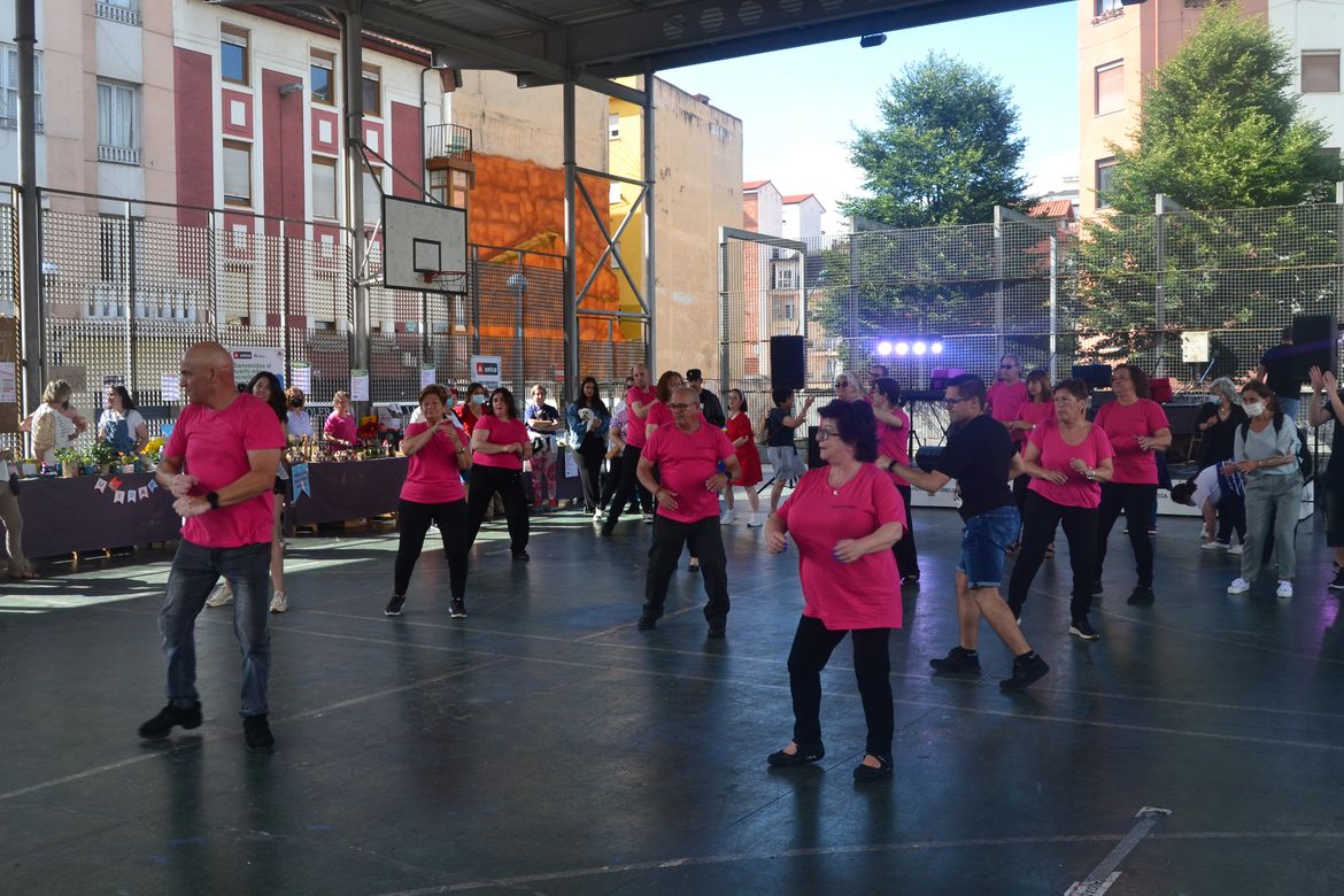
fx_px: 1288
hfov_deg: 55.1
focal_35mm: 34
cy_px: 448
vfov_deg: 38.4
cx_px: 672
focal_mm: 23
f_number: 10
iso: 400
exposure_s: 1/200
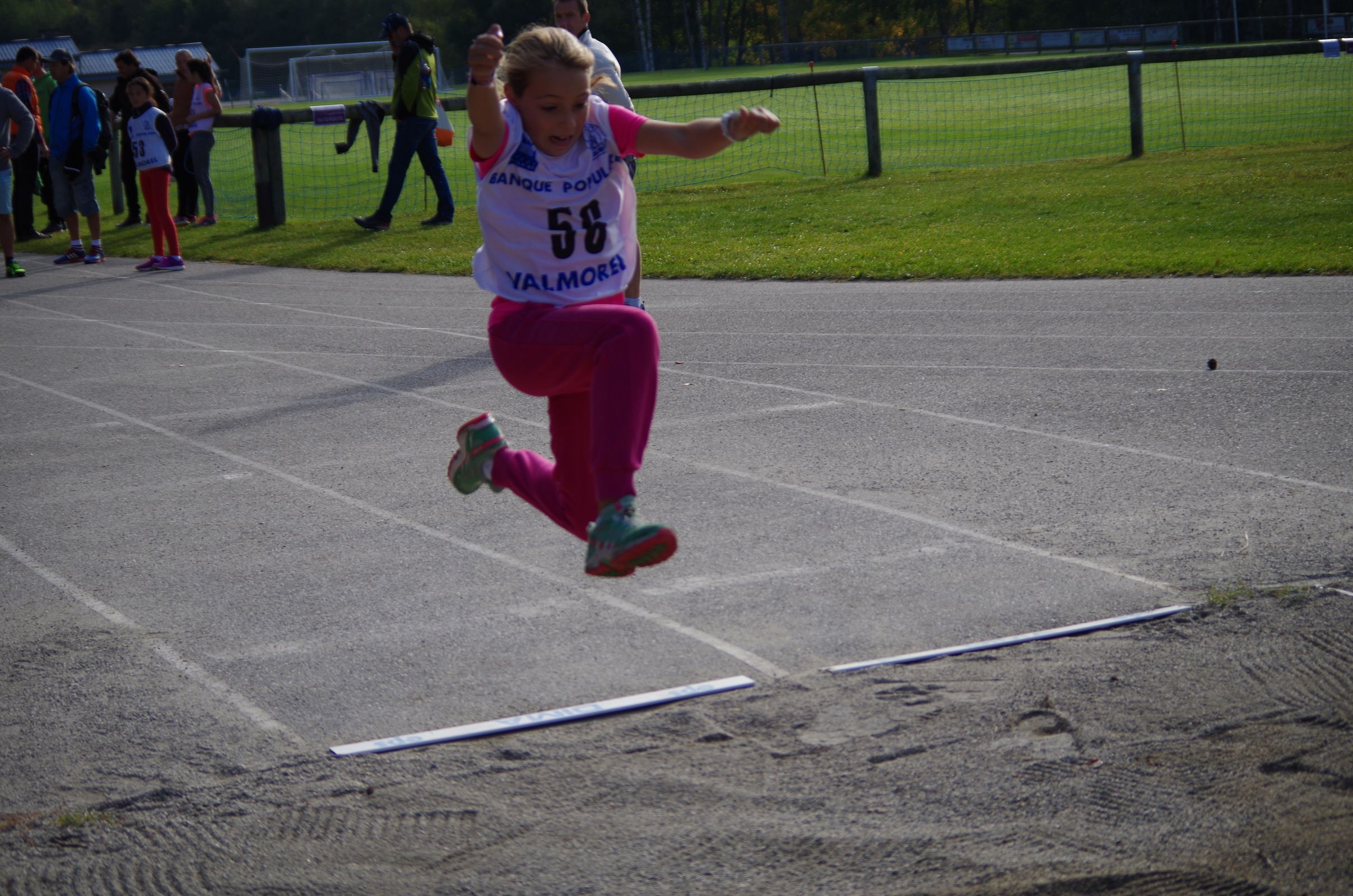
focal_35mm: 75
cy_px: 448
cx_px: 676
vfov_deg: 18.1
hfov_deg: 27.0
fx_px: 2813
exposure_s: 1/640
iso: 100
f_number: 4
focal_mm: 50
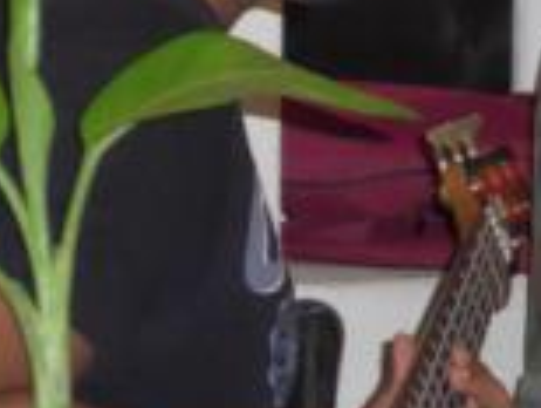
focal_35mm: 290
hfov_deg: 6.7
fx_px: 4539
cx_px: 956
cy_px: 222
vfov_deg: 5.1
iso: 1600
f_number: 4.2
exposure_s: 1/60
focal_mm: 15
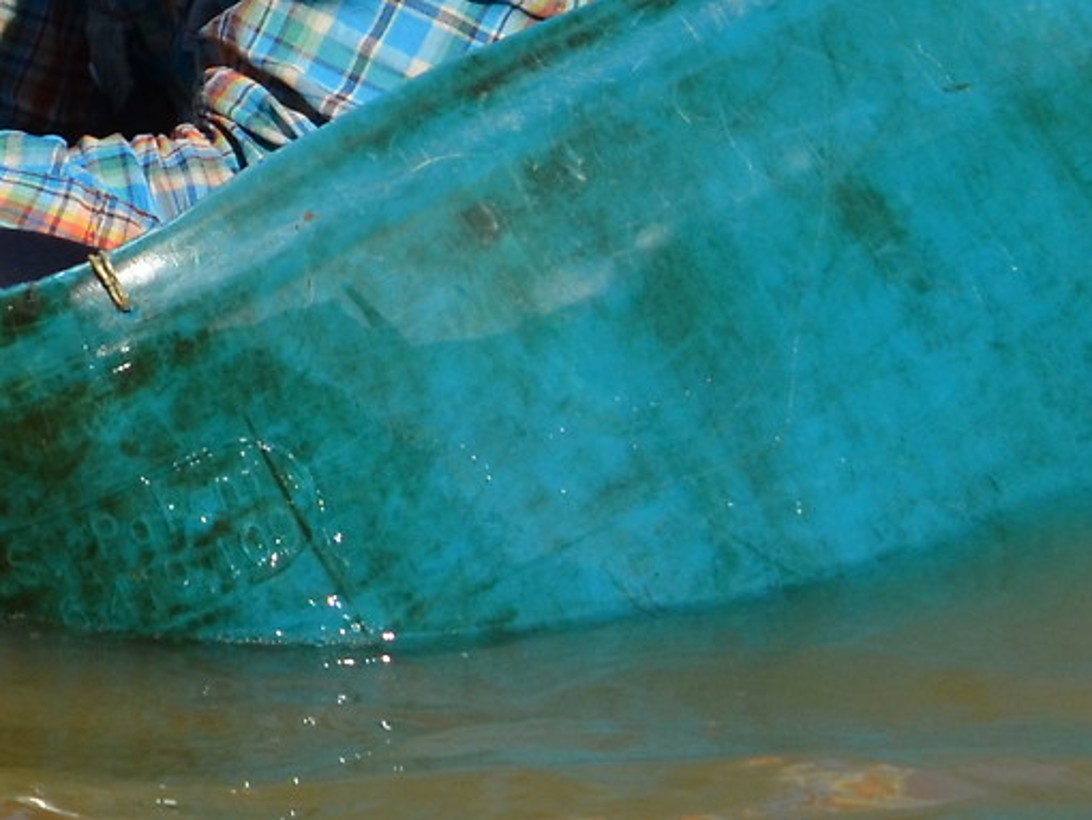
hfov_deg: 1.5
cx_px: 304
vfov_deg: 1.1
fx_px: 41669
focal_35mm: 1320
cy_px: -548
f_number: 8
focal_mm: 195
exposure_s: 1/2000
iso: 400
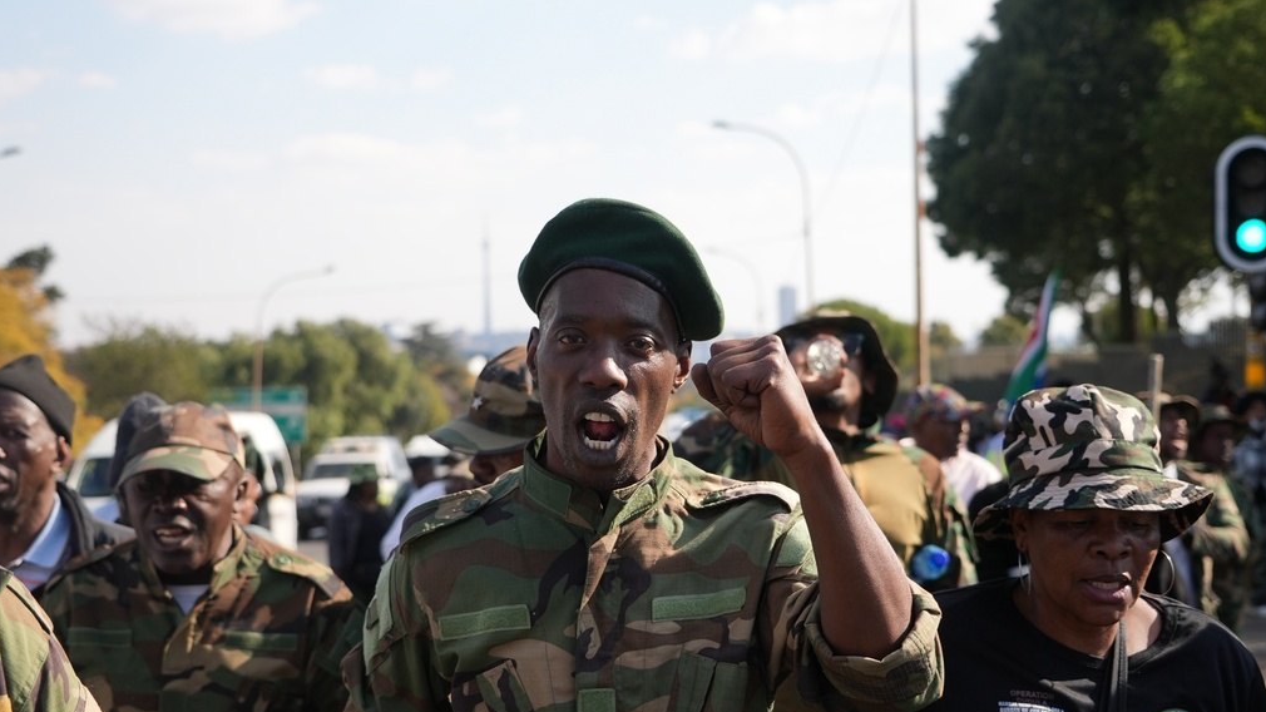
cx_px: 636
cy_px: 407
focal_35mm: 51
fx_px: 1712
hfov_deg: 40.6
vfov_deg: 23.5
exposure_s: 1/1600
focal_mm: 48
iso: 500
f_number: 4.5
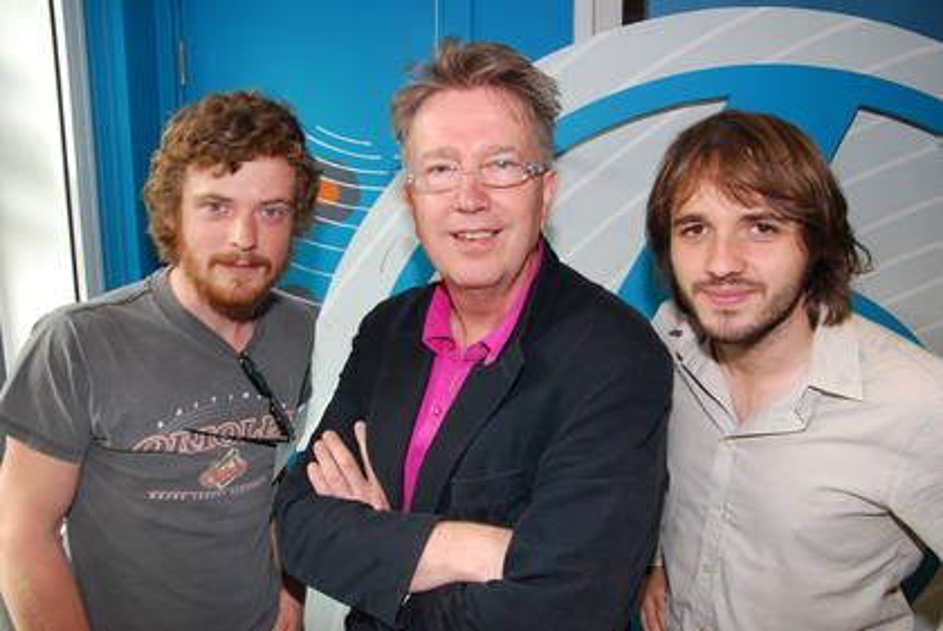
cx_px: 472
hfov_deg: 67.3
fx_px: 708
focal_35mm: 27
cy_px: 316
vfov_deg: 48.0
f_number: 5.6
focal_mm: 18
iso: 400
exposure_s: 1/60
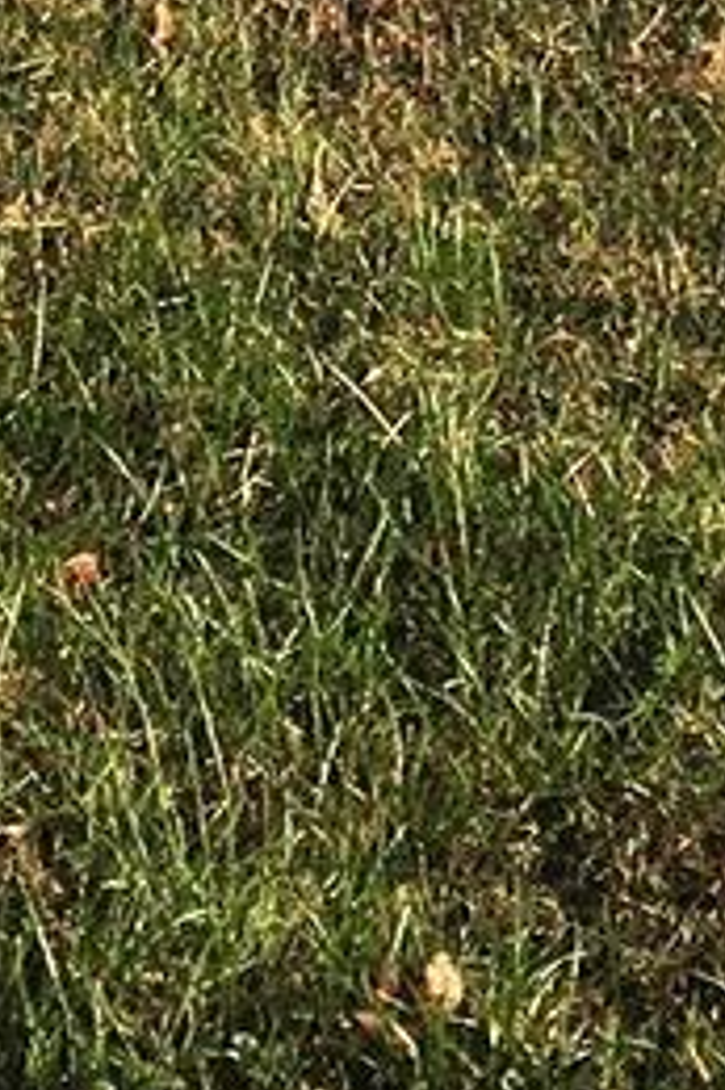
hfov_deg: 5.7
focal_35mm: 238
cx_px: -42
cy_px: -1631
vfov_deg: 7.9
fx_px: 7199
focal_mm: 4.15
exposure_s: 1/905
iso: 25
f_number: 2.2
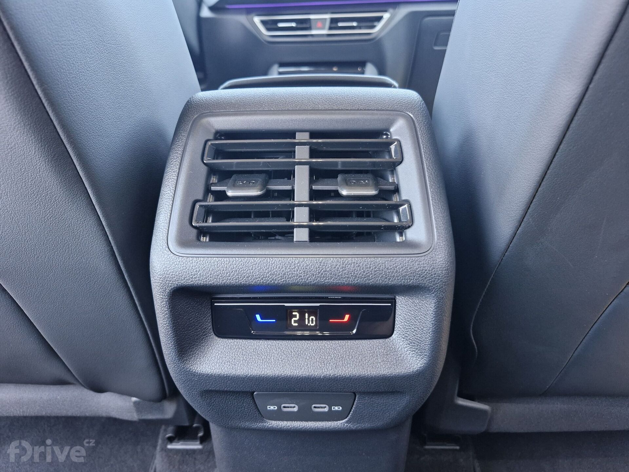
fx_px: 418
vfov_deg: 58.9
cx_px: 314
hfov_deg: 73.9
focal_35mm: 23
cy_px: 236
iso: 500
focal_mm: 5.54
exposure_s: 1/100
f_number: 1.8
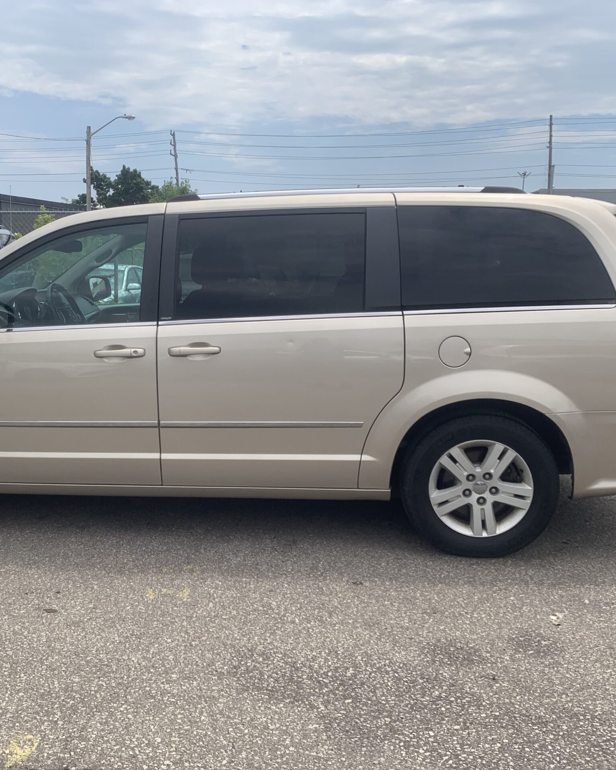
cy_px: 386
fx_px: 775
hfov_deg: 43.1
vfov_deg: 52.8
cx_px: 235
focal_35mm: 34
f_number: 1.8
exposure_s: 1/2755
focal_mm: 4.25
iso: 25
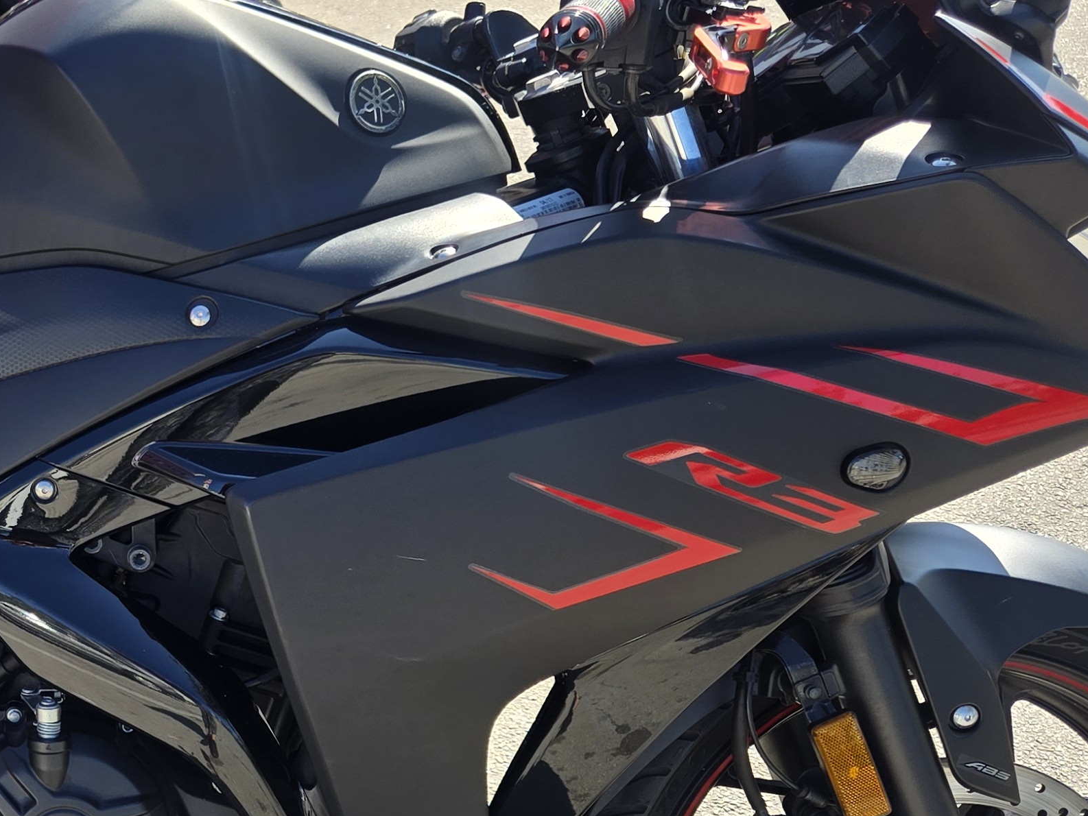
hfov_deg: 30.8
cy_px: 557
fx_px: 1823
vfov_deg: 25.1
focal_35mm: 58
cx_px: -4
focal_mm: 5.4
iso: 25
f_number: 1.8
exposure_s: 1/565
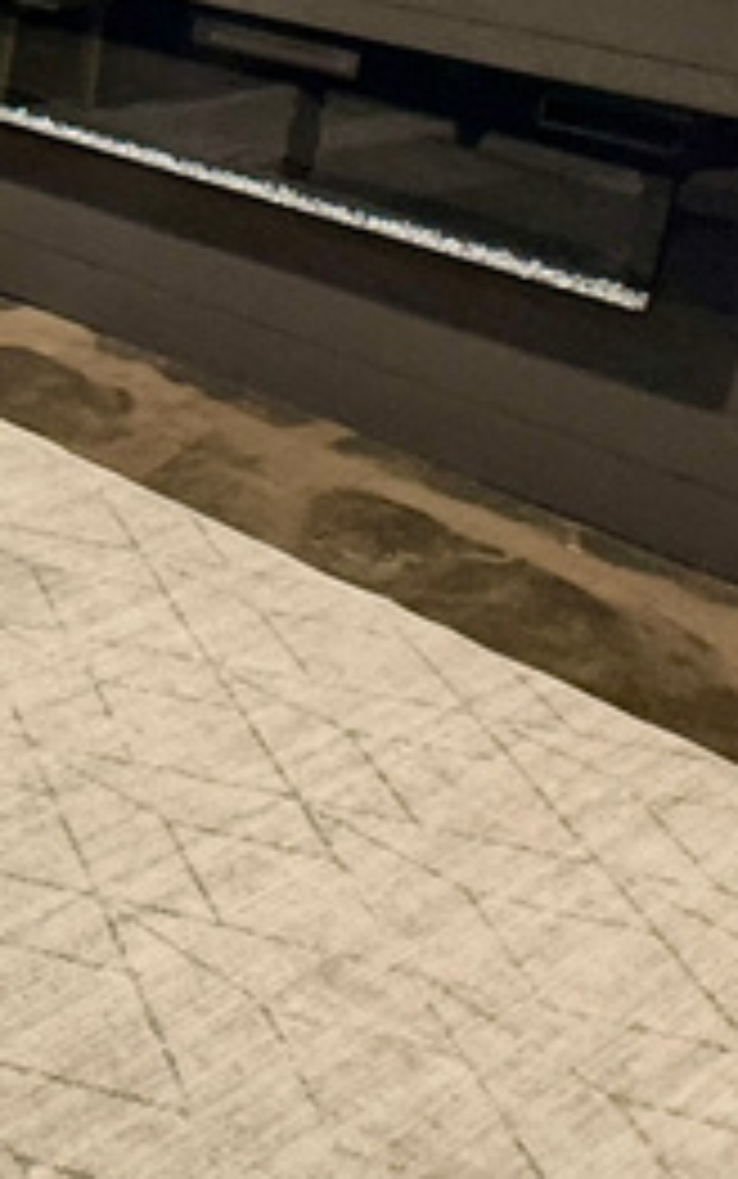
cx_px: -819
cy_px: 18
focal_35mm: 58
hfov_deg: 16.2
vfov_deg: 32.5
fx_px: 1864
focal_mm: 2.22
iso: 200
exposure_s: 1/60
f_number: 2.2
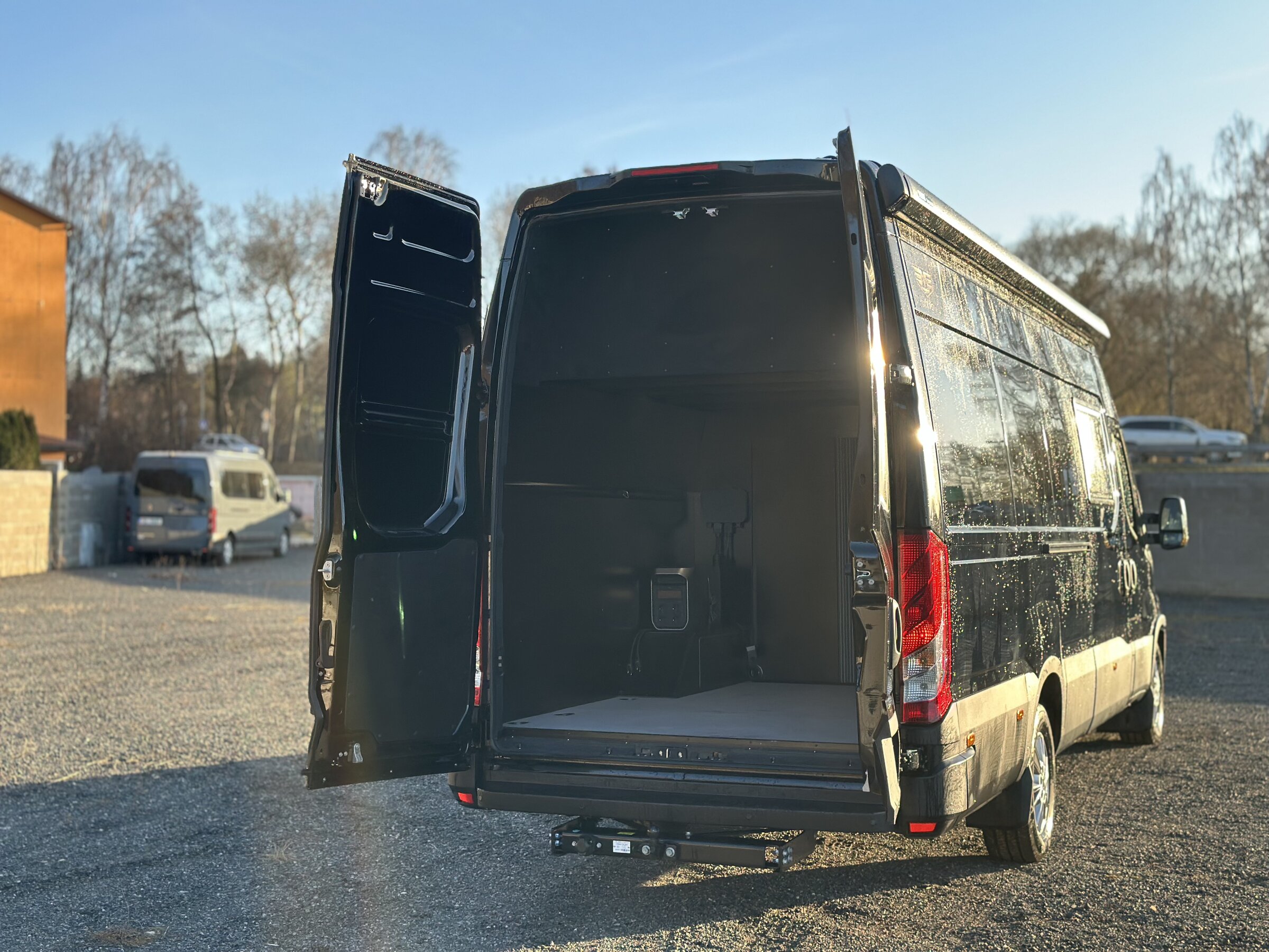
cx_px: 634
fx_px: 1760
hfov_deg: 39.7
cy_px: 476
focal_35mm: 48
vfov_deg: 30.3
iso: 80
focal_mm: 6.86
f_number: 1.78
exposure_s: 1/646
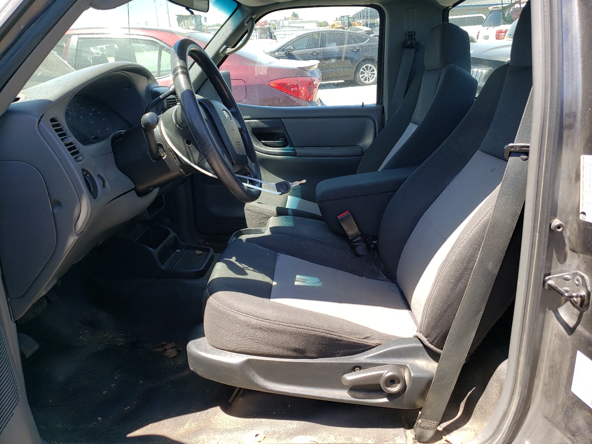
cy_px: 222
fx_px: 445
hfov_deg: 67.3
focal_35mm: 26
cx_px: 296
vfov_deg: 53.1
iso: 50
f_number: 1.5
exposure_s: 1/500
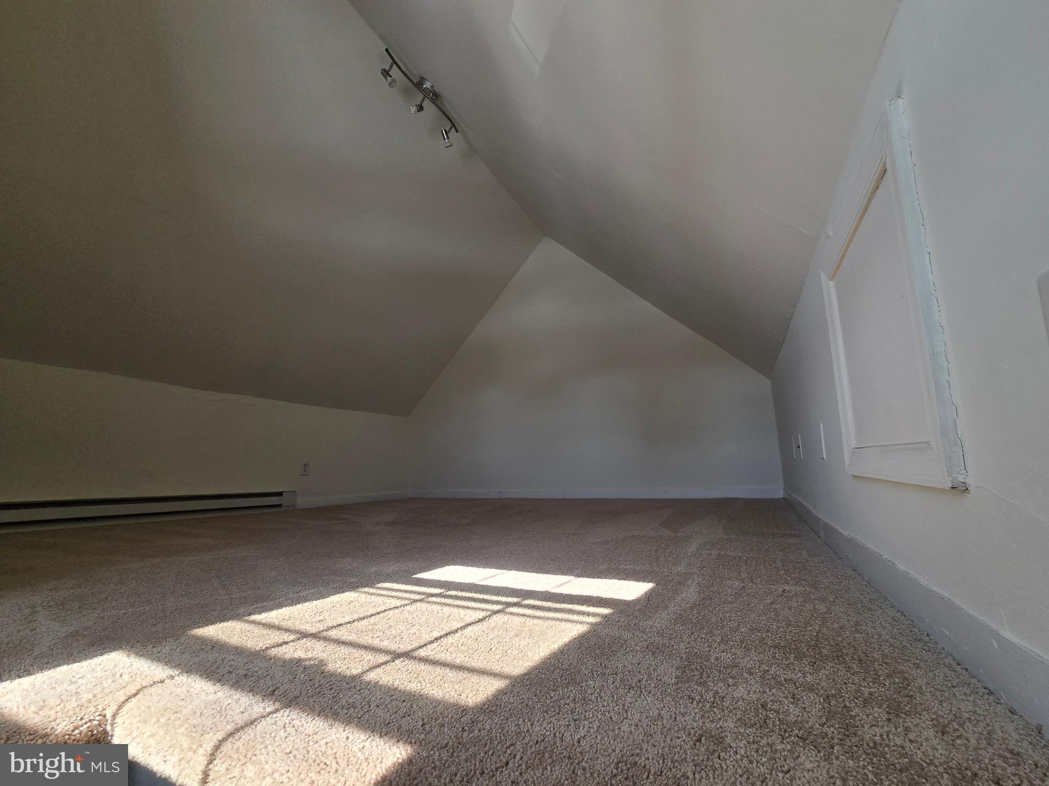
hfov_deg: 106.2
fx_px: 394
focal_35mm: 13
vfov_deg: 89.9
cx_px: 524
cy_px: 393
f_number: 2.2
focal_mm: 2.2
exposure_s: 1/359
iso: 125
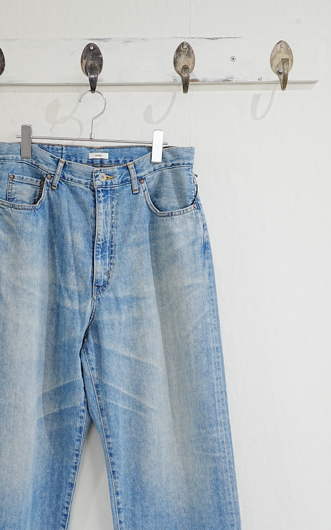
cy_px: 349
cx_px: 94
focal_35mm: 60
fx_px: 867
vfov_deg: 33.7
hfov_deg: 21.5
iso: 1250
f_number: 11
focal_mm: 41
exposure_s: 1/30
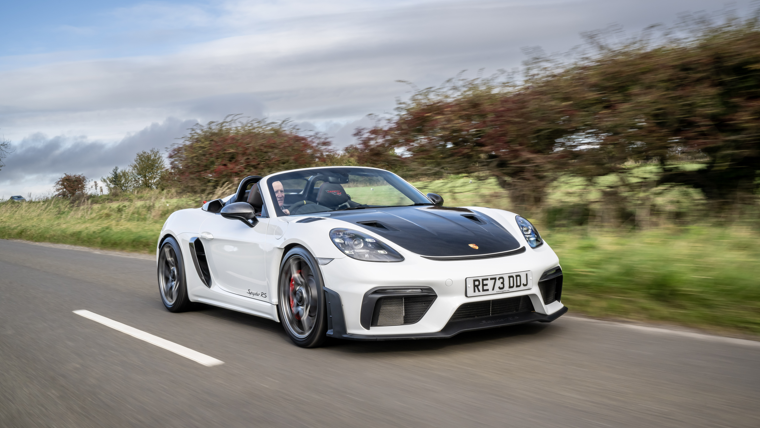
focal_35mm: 43
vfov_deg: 27.7
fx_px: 867
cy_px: 196
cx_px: 380
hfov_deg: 47.4
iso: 400
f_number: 16
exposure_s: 1/50
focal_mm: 41
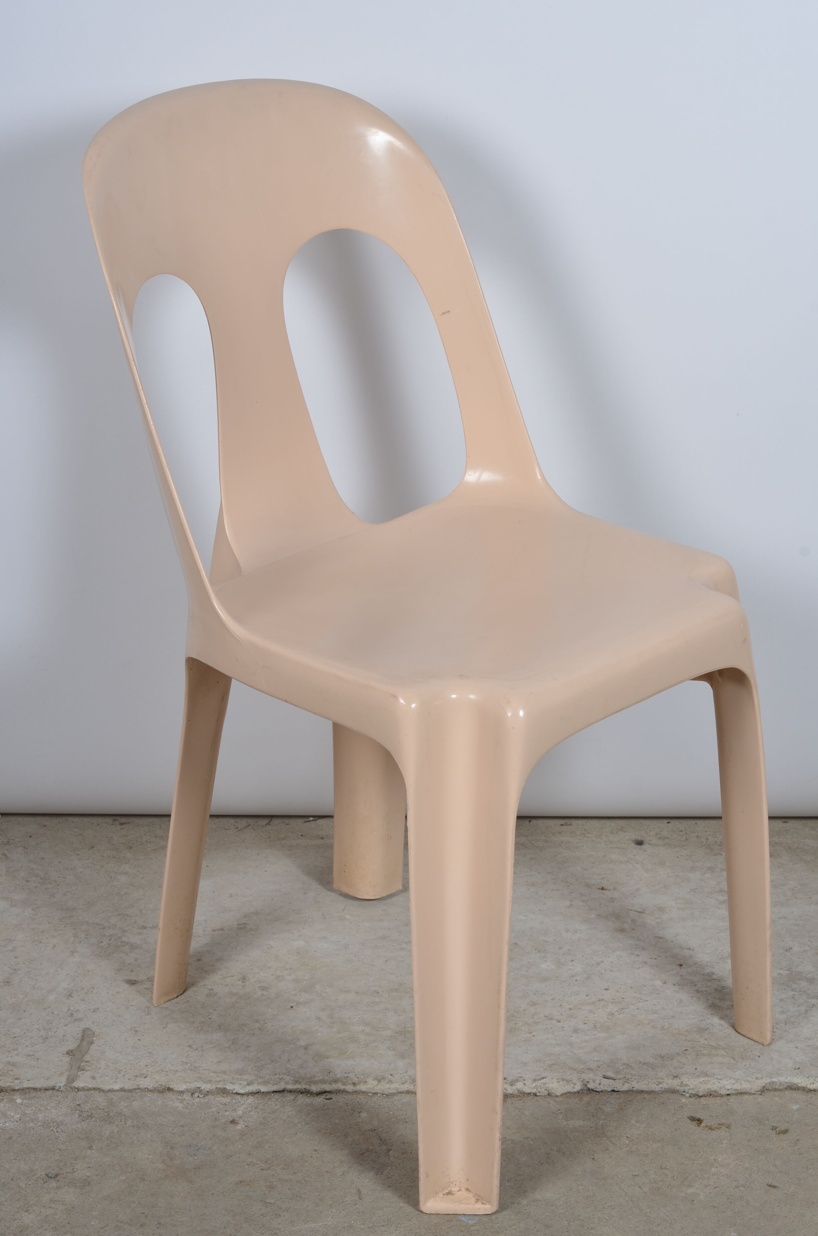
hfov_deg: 18.1
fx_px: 2568
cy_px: 618
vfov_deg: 27.0
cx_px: 409
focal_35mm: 75
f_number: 11
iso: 100
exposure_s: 1/125
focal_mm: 50
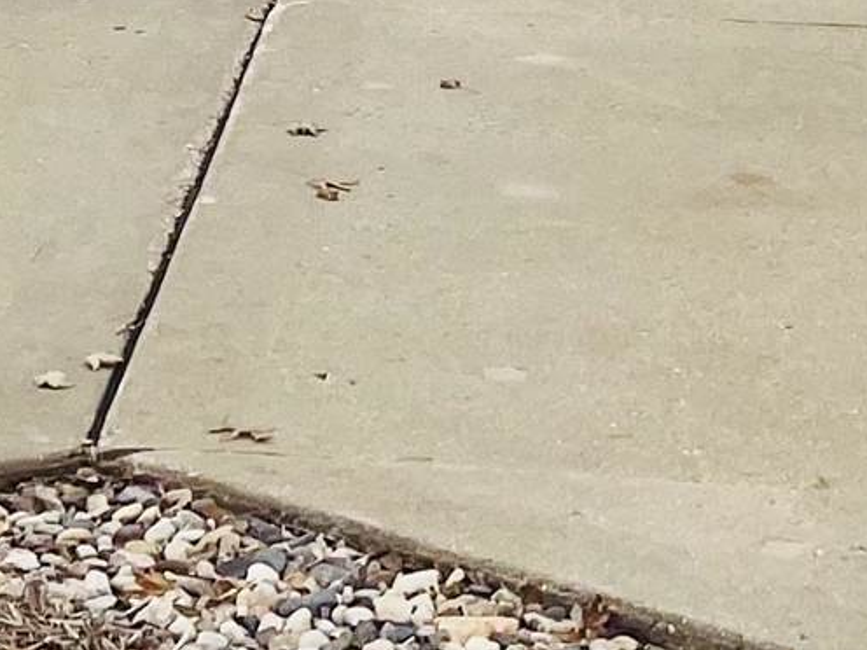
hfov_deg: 12.3
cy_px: -1125
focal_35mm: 161
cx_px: 385
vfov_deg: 8.2
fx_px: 4032
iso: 32
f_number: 1.6
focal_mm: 4.2
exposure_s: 1/1319
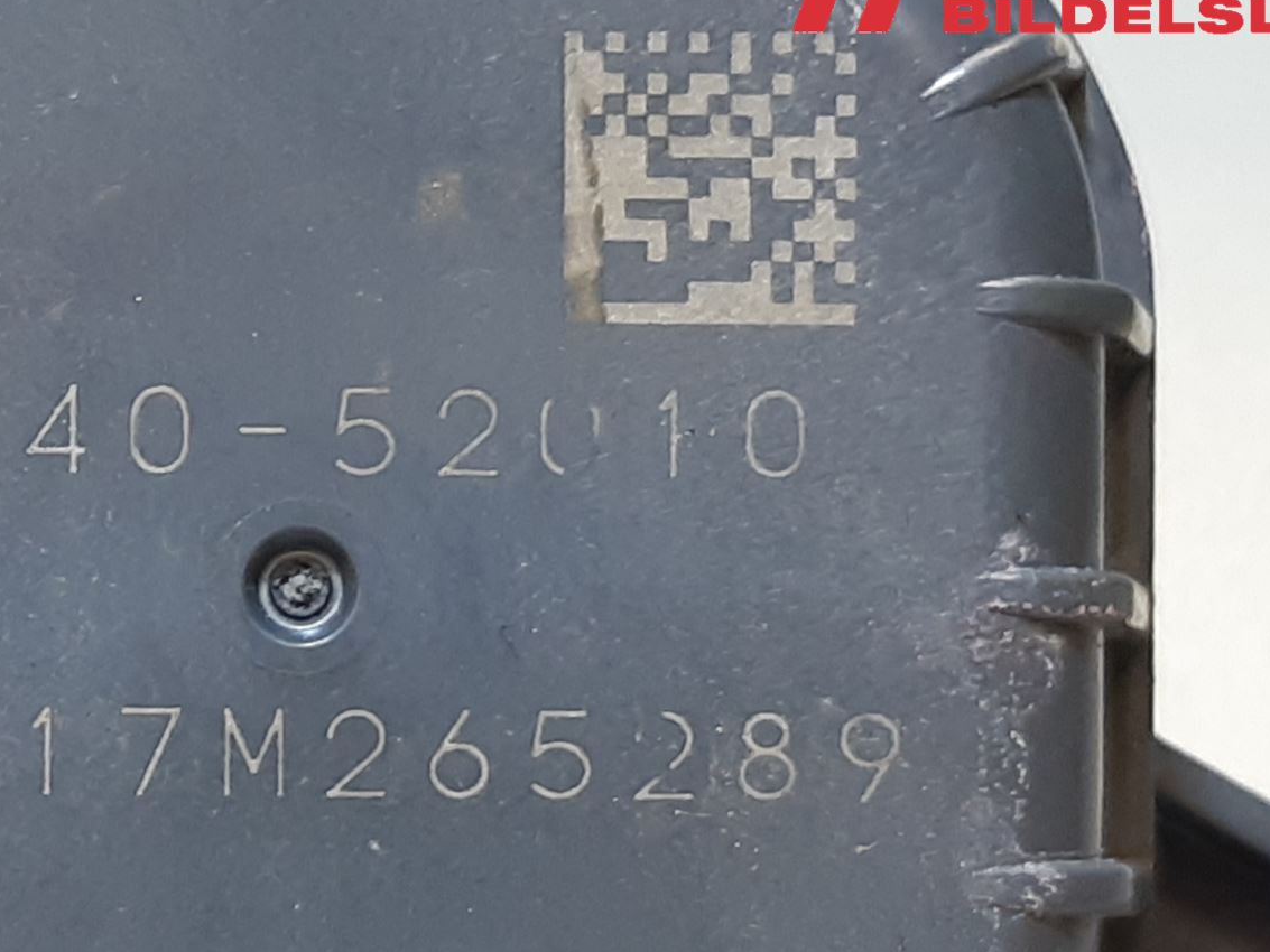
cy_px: 703
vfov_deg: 30.4
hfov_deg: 39.4
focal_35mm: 47
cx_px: 333
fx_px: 1725
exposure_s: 1/50
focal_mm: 3.93
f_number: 1.7
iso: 100
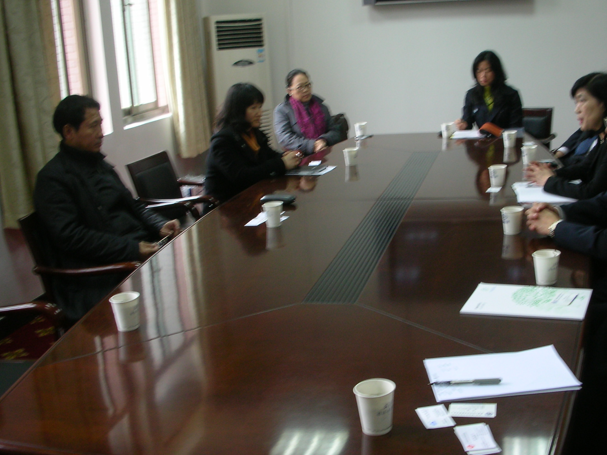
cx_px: 366
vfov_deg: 32.2
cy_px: 210
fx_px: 789
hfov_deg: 41.9
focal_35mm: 45
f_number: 3
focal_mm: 5.8
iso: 50
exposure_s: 1/10.6
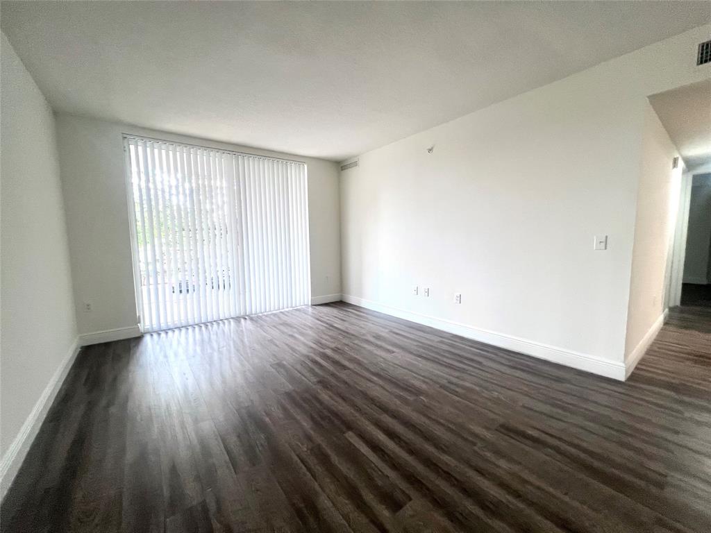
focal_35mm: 13
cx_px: 356
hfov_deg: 106.2
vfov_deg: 89.9
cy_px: 266
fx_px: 267
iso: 200
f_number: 1.8
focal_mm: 1.57
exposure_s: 1/120
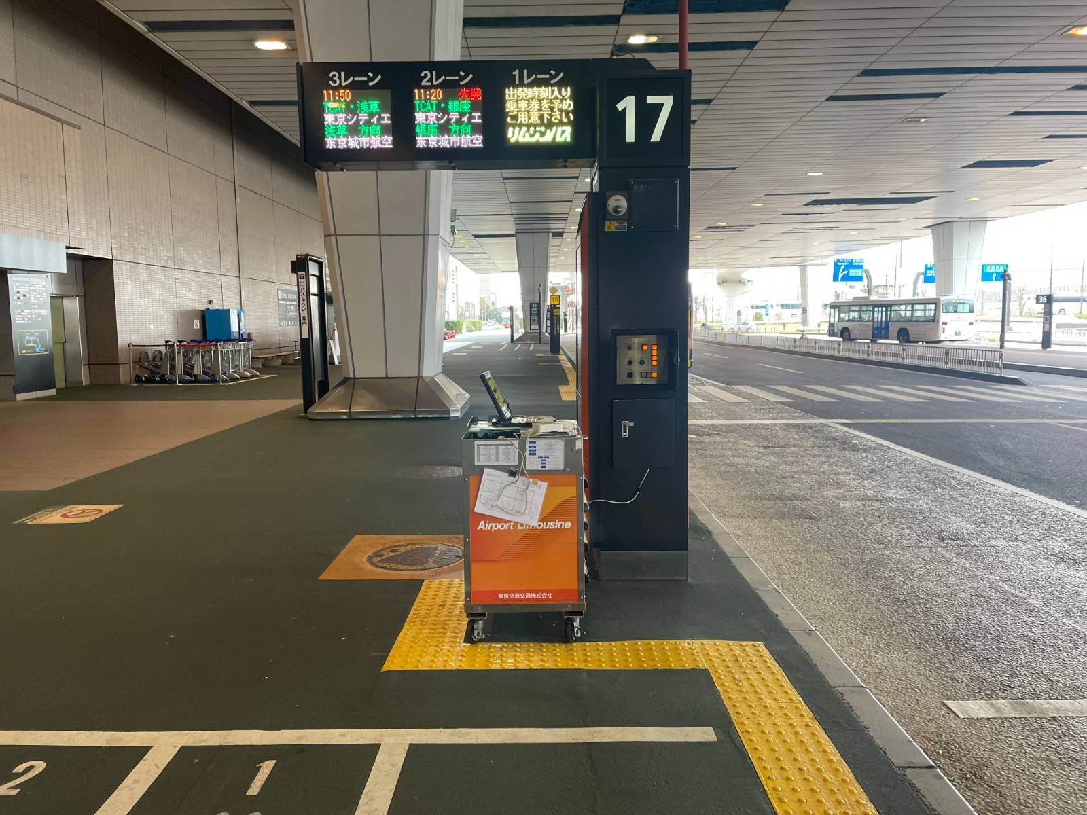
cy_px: 408
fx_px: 816
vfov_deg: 53.1
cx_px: 544
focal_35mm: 26
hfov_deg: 67.3
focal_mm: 4.2
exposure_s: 1/100
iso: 100
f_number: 1.6
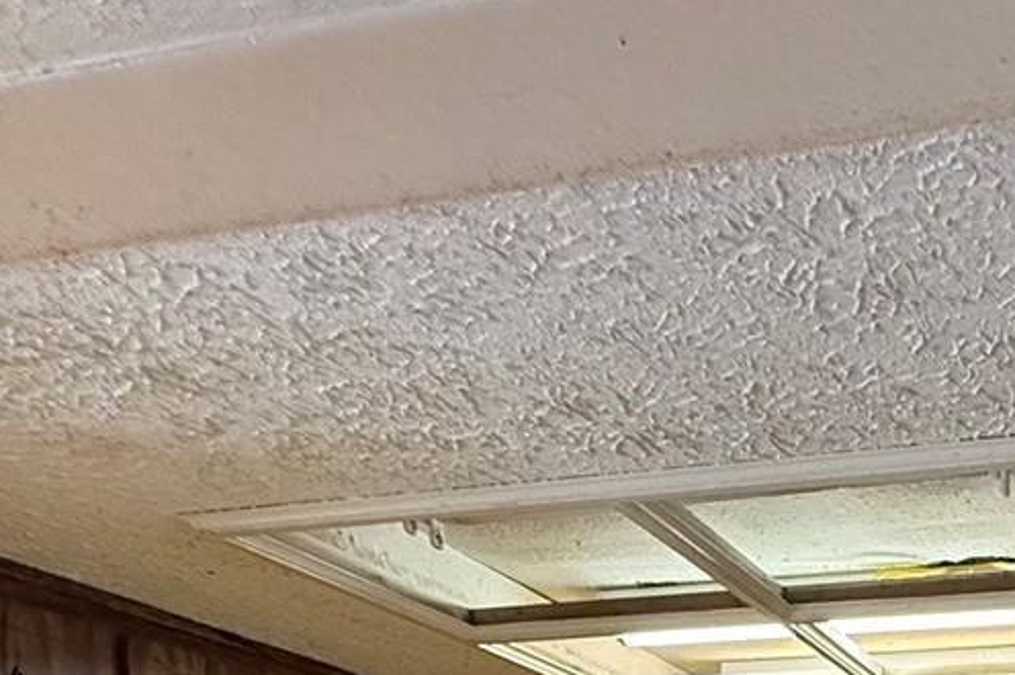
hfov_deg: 38.1
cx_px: 976
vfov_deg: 21.6
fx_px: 1324
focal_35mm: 47
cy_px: 1121
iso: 320
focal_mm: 2.22
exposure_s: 1/120
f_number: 2.2
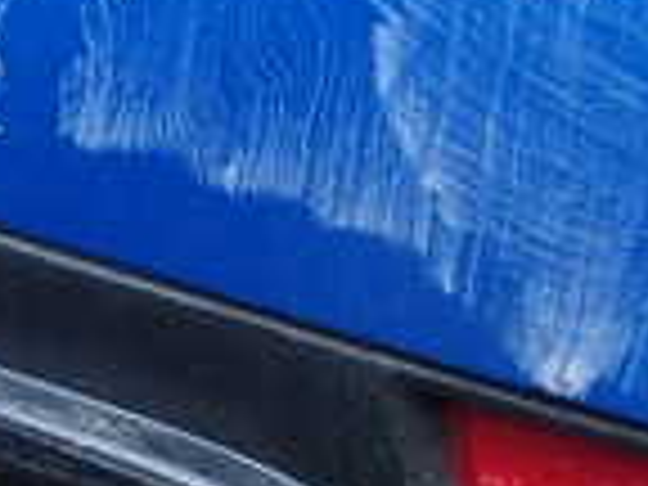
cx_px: -297
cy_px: -279
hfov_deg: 14.8
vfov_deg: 11.3
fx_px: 2340
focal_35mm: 125
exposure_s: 1/60
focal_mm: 5.4
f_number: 2.3
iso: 125
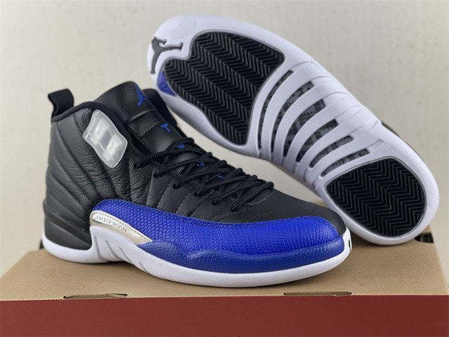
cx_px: 224
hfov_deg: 30.3
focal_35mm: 64
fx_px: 830
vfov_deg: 22.9
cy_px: 168
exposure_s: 1/100
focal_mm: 7.5
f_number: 2.2
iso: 160
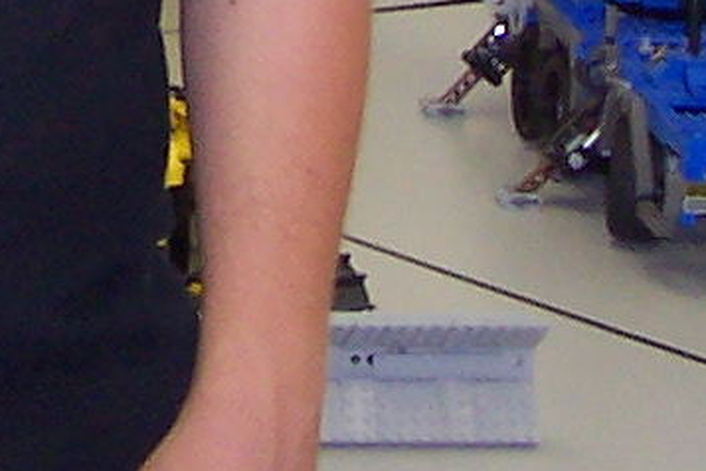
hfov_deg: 6.0
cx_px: -488
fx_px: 6608
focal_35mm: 337
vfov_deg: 4.0
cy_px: -885
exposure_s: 1/60
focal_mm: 8.6
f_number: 3.4
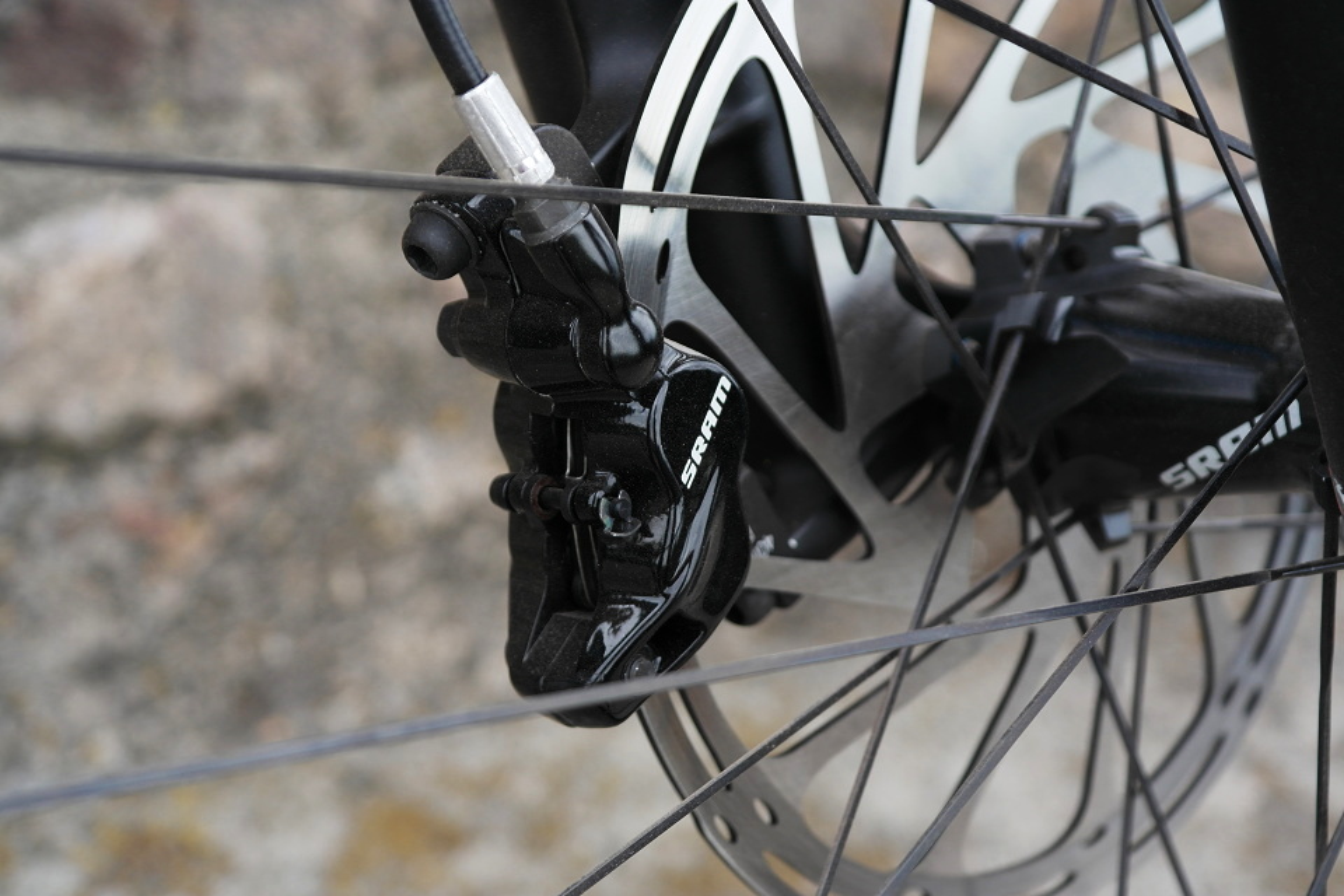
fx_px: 3136
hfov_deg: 24.2
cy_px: 448
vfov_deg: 16.3
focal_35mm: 84
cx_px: 672
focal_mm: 55
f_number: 5.6
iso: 200
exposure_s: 1/60
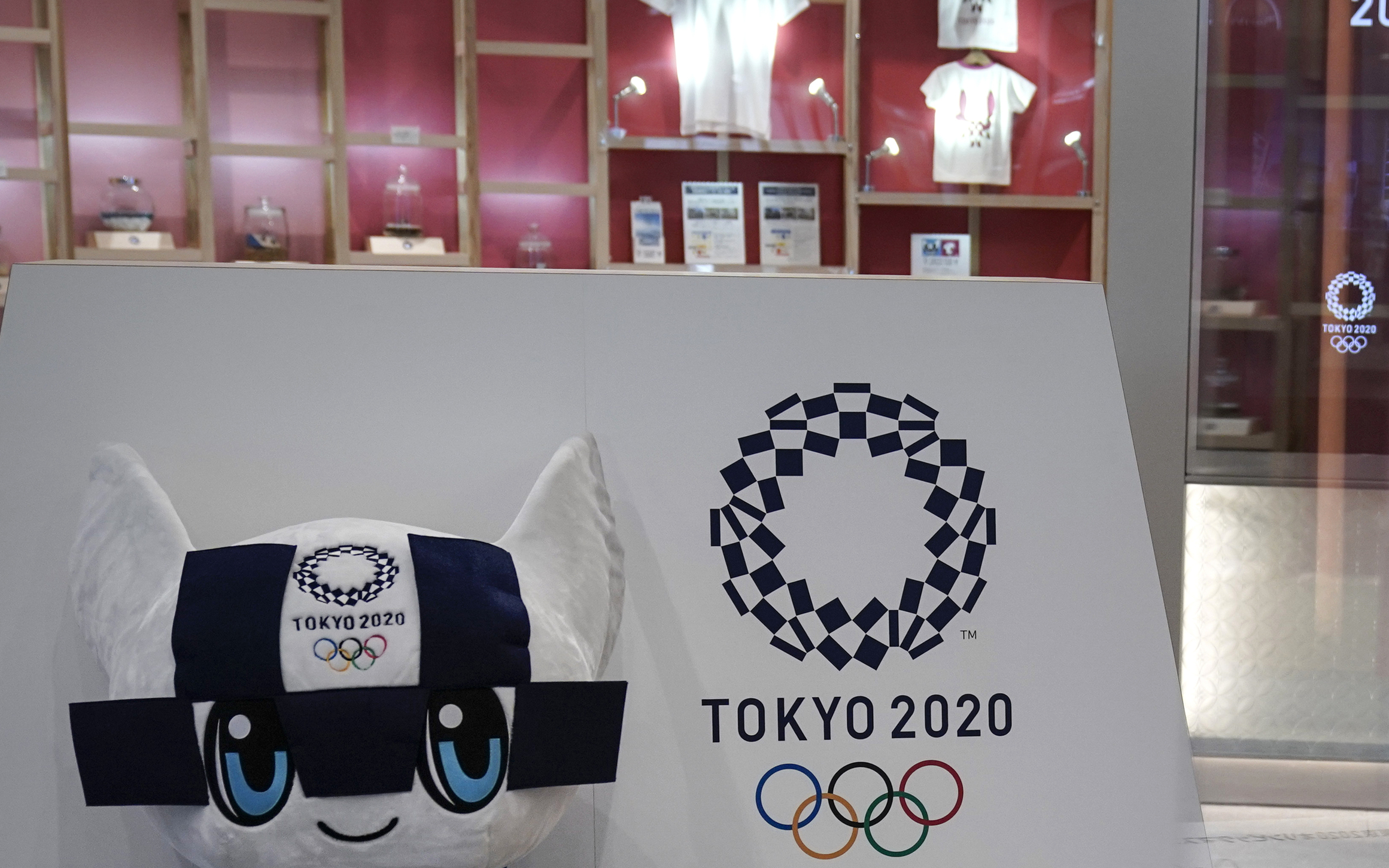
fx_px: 2499
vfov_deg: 19.5
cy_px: 700
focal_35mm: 66
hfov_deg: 30.4
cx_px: 1084
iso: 1600
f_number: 3.2
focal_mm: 36
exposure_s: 1/800
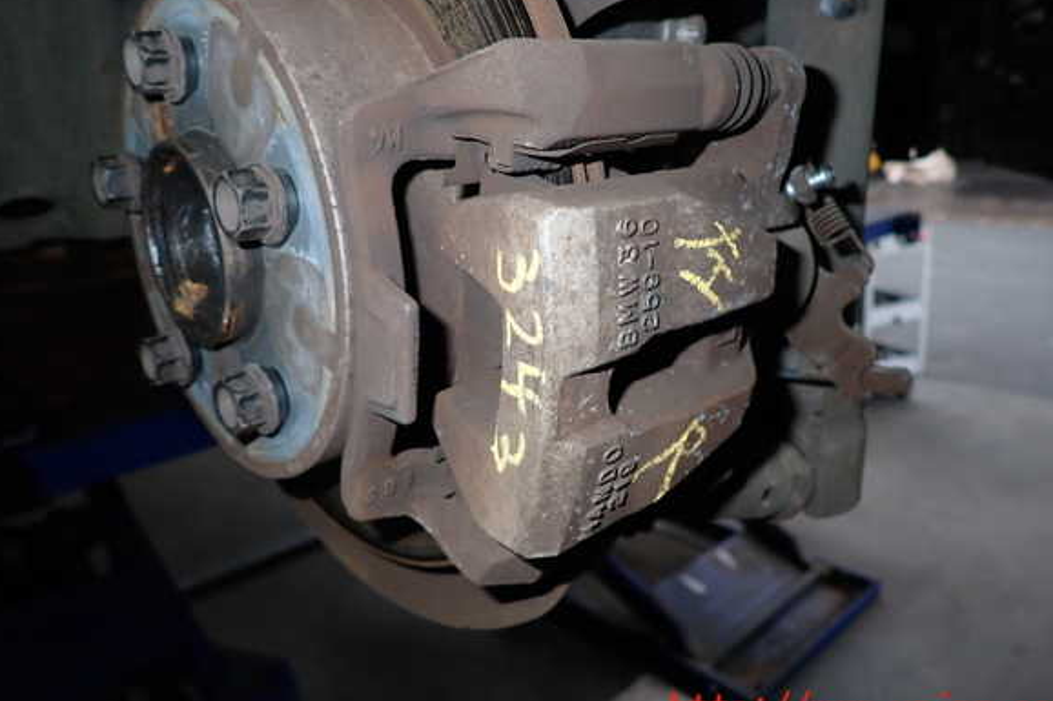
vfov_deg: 47.9
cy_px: 324
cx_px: 536
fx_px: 789
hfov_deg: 67.4
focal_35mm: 27
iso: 200
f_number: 5.6
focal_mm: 4.5
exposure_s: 1/30
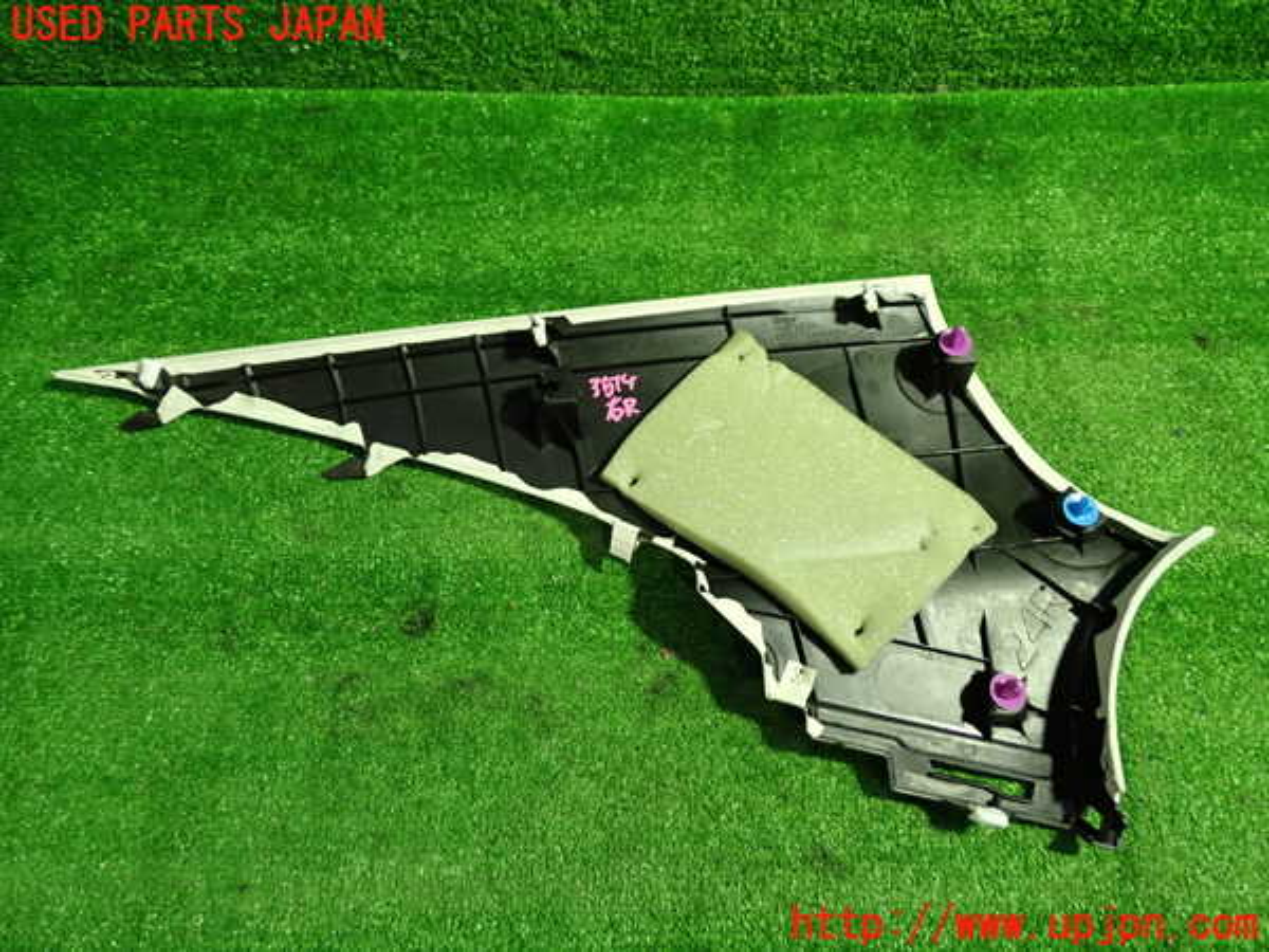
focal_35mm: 30
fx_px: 1100
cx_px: 634
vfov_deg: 46.8
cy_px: 476
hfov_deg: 60.0
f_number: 2.3
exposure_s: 1/30
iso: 320
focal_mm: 5.4
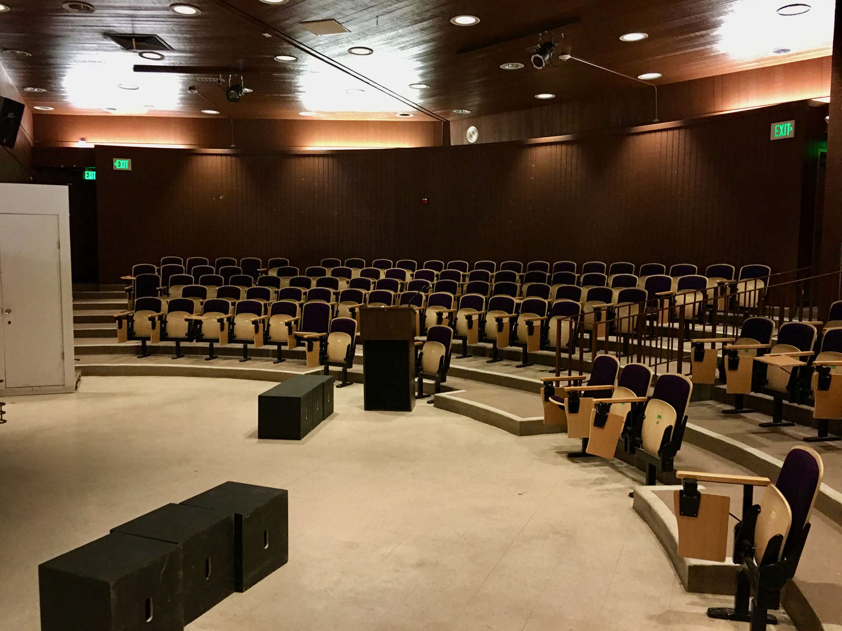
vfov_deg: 48.2
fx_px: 705
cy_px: 316
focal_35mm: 29
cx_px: 421
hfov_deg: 61.7
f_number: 2.2
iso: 64
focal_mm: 4.15
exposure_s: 1/4
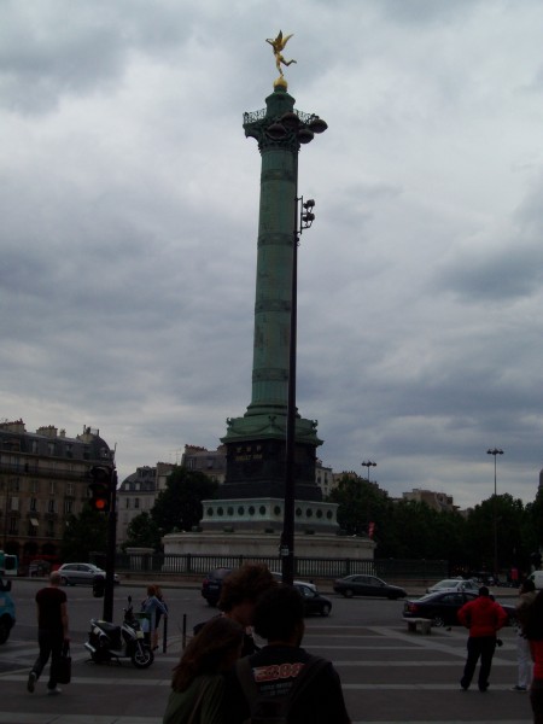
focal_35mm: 53
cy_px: 362
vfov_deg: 36.2
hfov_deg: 27.5
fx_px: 1109
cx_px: 272
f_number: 6.1
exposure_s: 1/657
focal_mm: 8.7
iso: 80
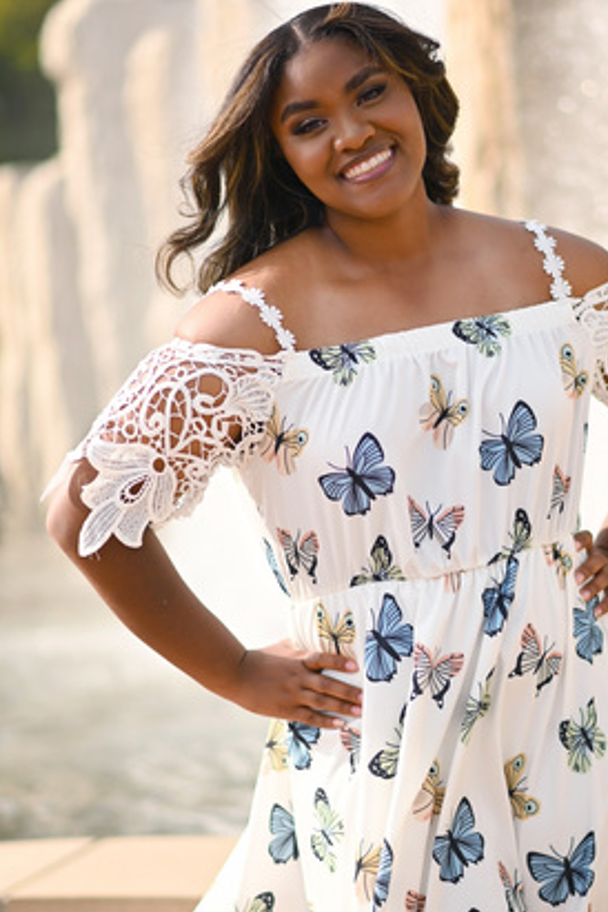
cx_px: 402
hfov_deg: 11.0
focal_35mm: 124
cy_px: 464
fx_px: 3141
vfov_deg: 16.5
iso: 125
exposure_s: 1/3200
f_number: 1.8
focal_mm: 85
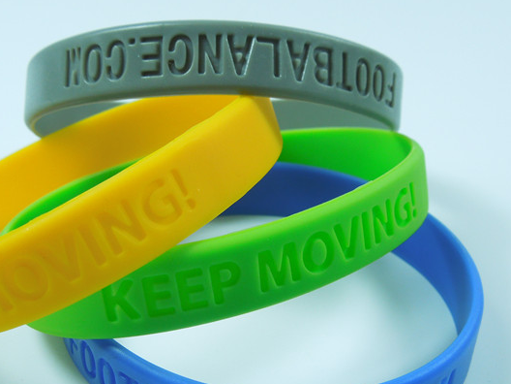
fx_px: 782
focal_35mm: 53
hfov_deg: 36.1
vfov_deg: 27.4
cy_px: 240
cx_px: 227
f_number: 3.7
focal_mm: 6.3
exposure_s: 1/160
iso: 220
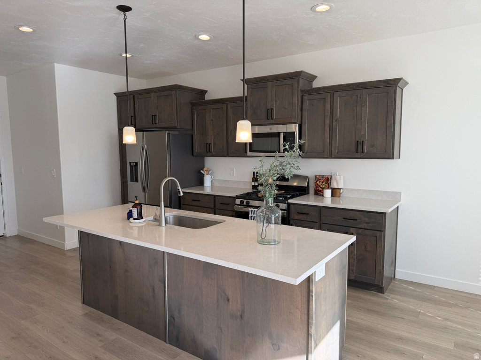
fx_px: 333
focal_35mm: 24
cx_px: 240
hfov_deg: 71.6
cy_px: 180
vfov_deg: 56.8
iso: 80
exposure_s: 1/379
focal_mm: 6.76
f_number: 1.78
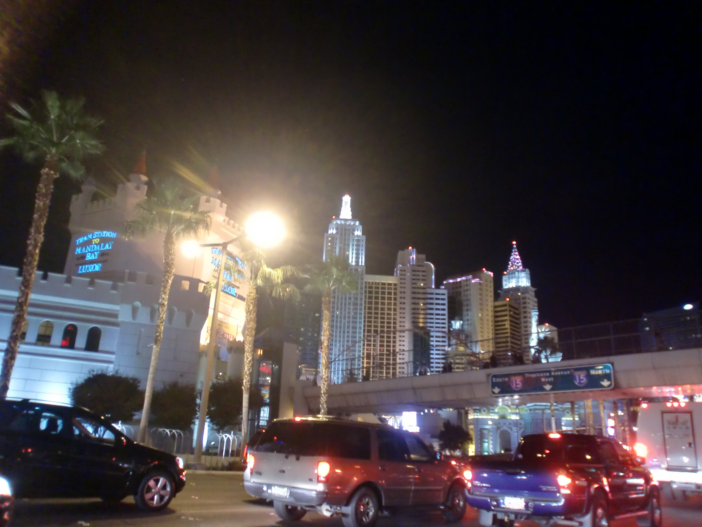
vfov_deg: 53.1
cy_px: 264
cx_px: 351
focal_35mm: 26
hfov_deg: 67.3
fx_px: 527
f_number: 2.6
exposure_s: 1/10
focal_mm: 4.65
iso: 400
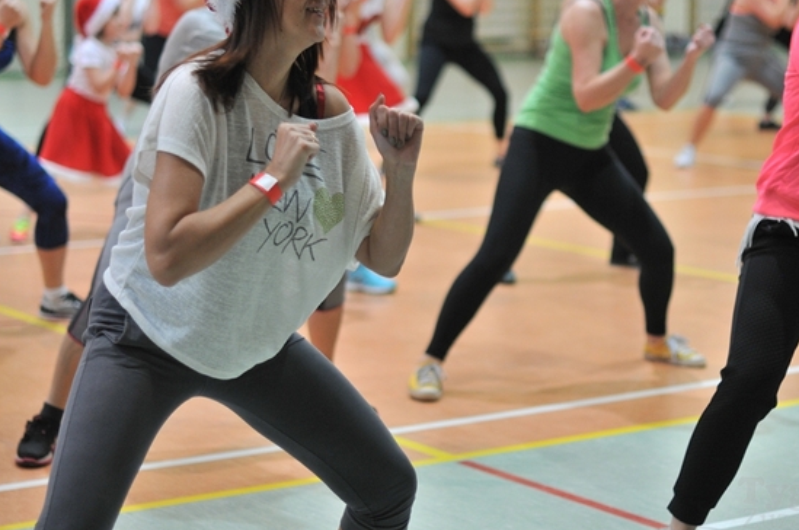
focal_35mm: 97
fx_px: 2149
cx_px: 483
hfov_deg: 21.0
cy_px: 202
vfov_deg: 14.0
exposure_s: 1/250
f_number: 1.8
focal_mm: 50
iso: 500
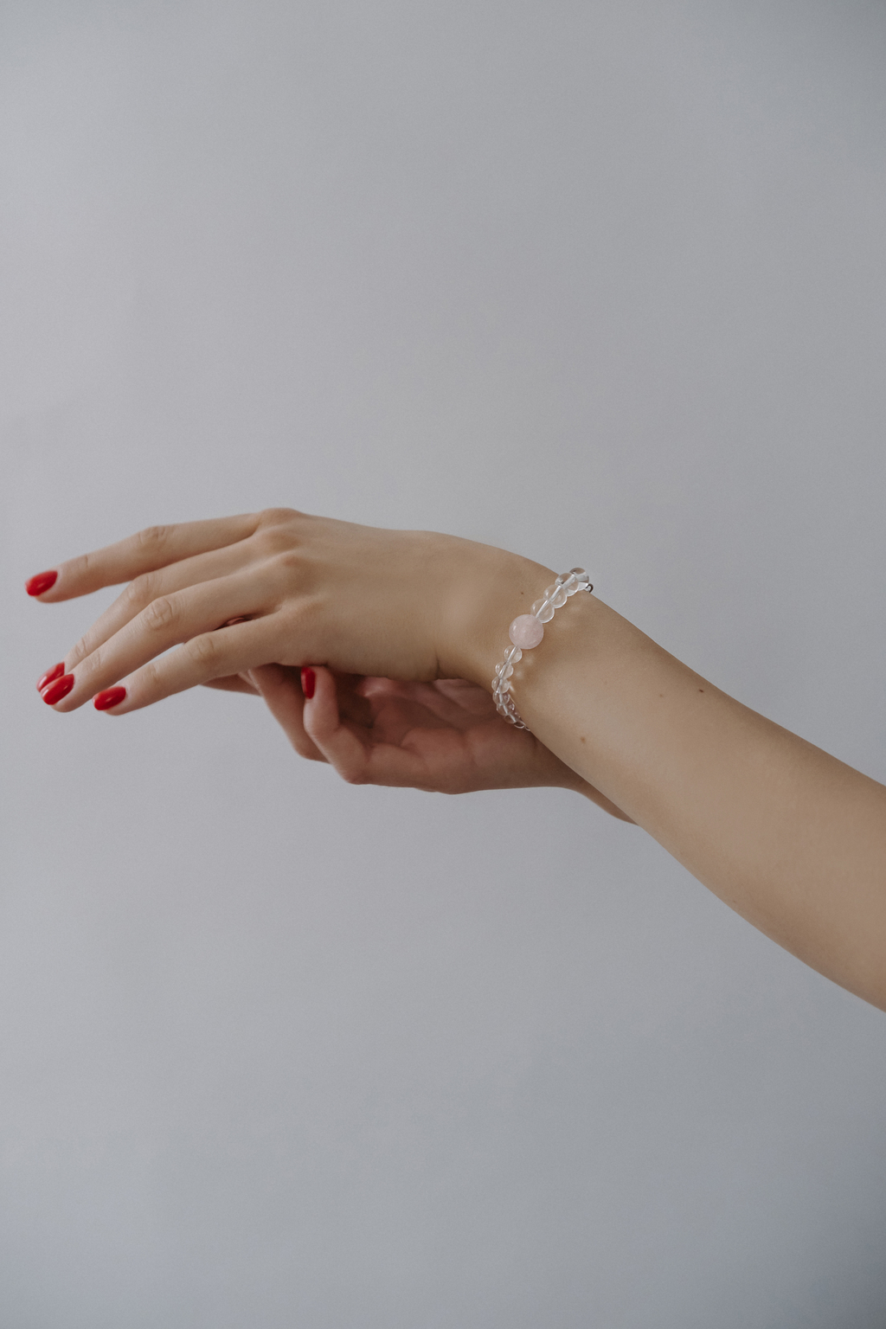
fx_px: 1956
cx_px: 443
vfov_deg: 37.5
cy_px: 664
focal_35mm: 53
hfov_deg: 25.5
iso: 640
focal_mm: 35
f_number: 4
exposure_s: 1/100
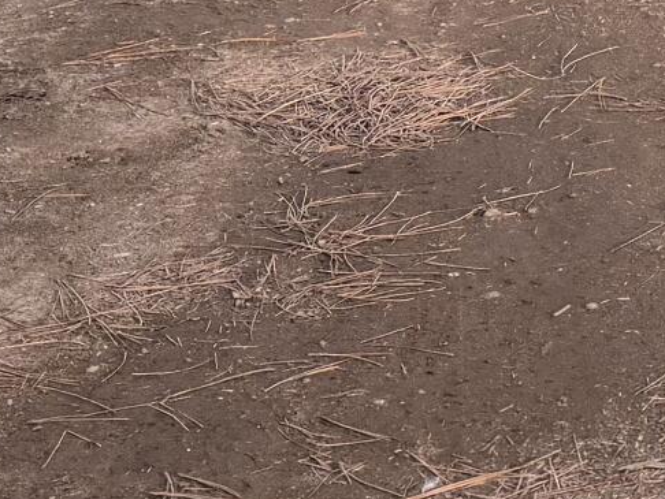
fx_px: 2845
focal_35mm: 148
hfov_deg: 12.9
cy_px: -569
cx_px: 873
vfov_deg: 9.3
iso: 100
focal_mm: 6.76
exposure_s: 1/888
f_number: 1.78
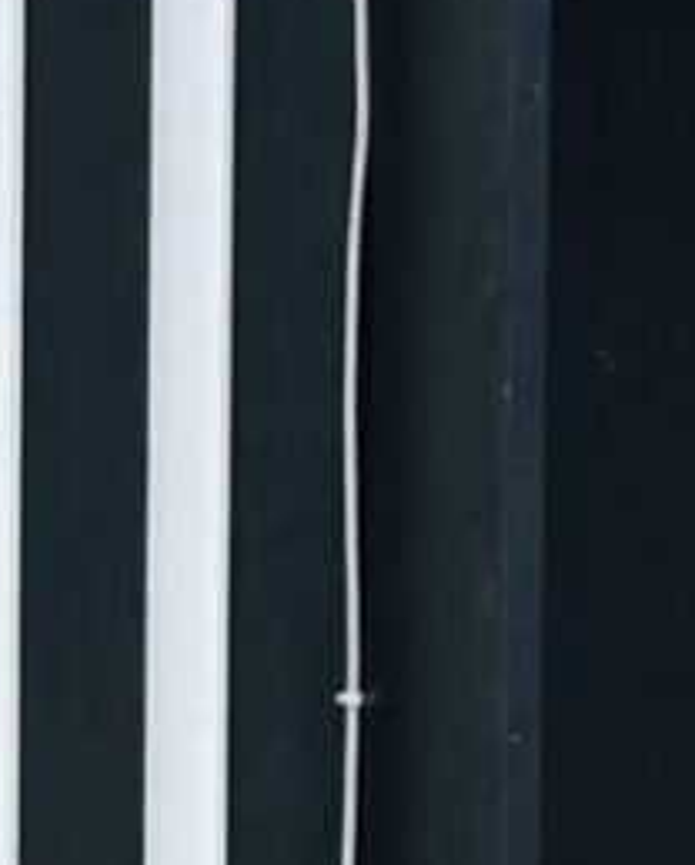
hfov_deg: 5.2
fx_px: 7413
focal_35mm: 289
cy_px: 1980
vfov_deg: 6.4
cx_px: -829
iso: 125
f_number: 1.78
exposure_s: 1/100
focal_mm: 6.86
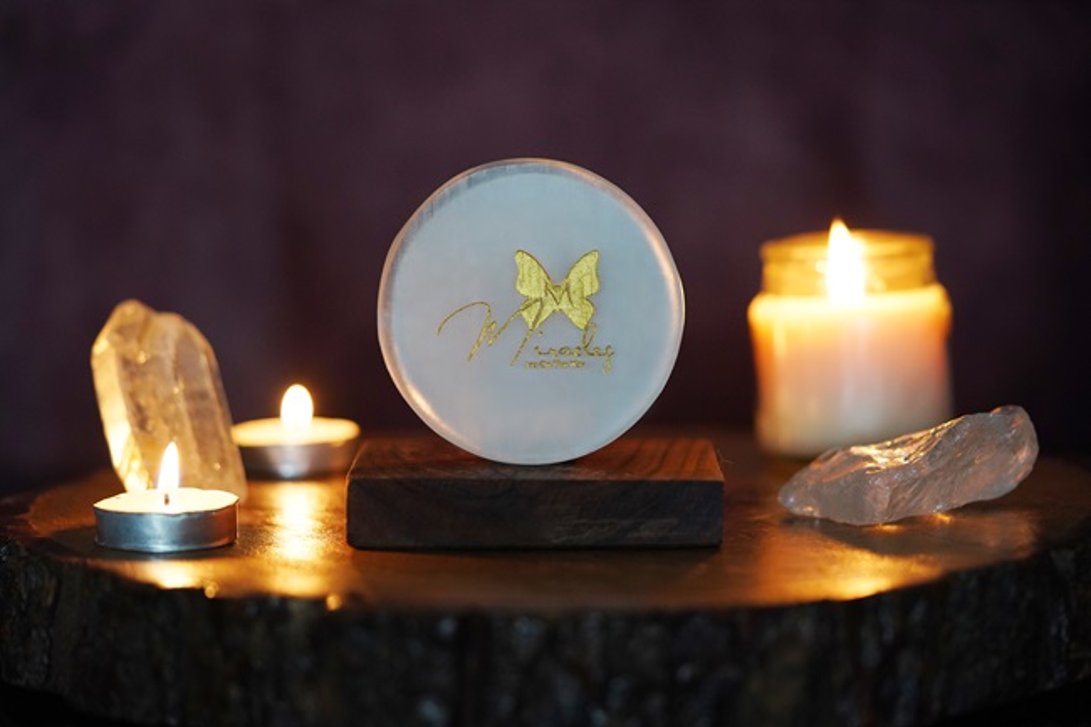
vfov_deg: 15.2
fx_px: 2727
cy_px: 364
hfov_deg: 22.6
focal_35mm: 90
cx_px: 546
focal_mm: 90
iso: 2500
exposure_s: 1/160
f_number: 2.8
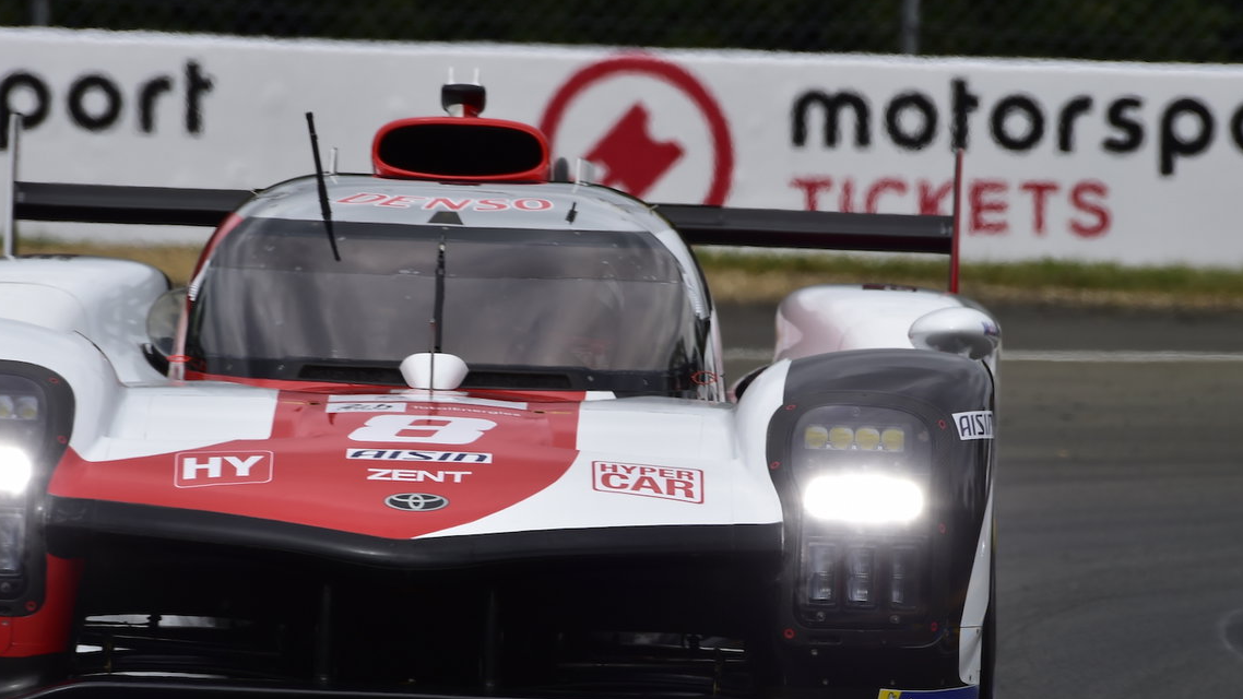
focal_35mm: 736
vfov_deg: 1.7
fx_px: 24257
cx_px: 565
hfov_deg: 2.9
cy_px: 436
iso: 200
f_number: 13
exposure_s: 1/320
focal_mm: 500
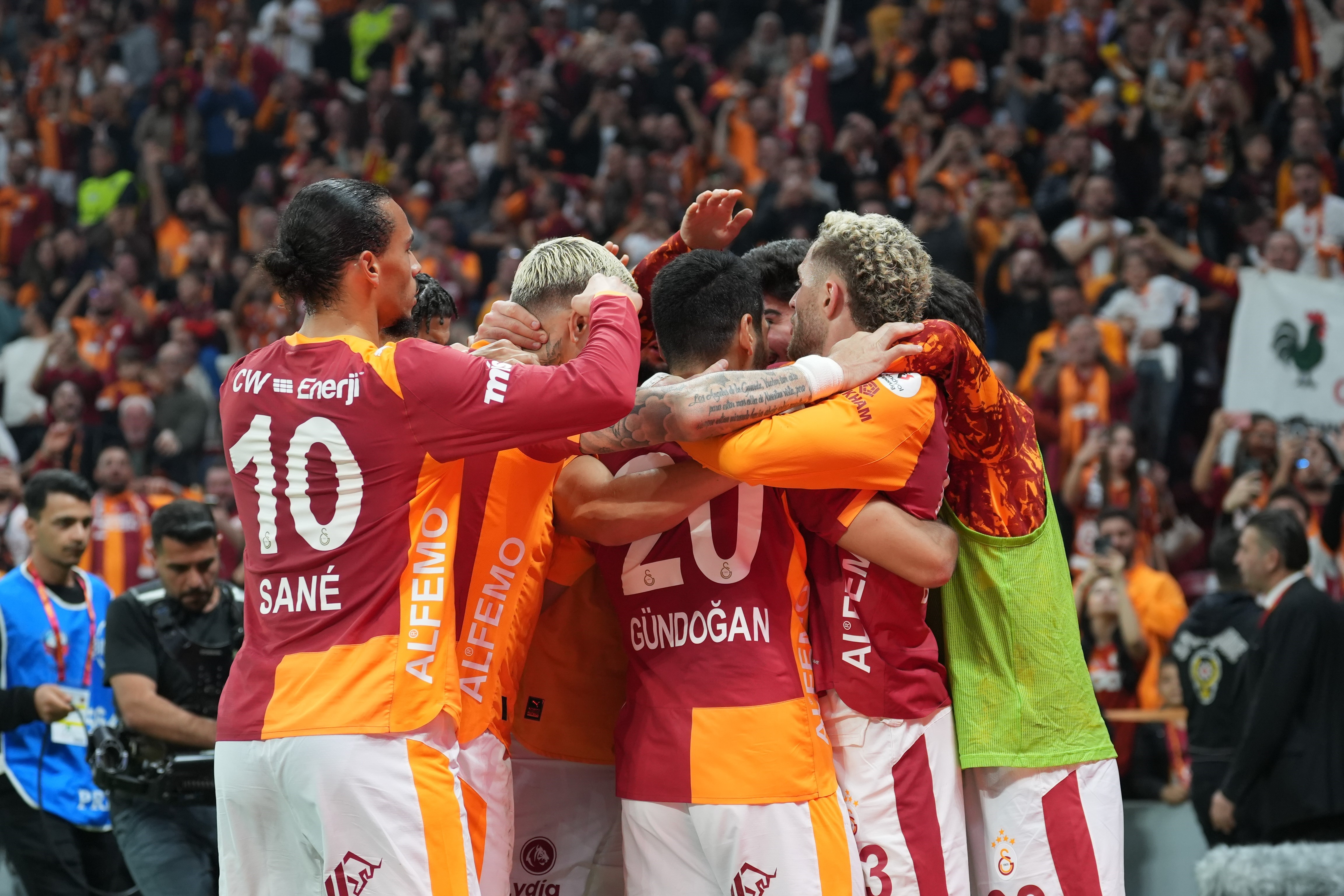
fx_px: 3920
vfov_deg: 13.0
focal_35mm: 105
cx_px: 672
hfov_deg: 19.5
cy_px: 448
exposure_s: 1/640
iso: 1250
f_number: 2.8
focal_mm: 70
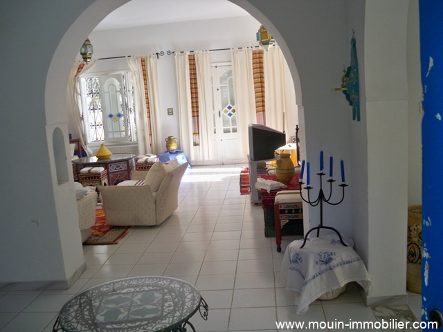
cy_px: 166
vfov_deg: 40.7
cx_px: 222
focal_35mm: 35
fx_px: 448
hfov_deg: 52.6
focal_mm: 6.3
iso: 80
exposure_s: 1/60
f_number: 3.1
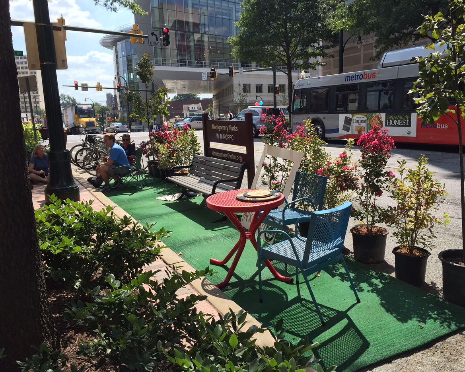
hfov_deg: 57.2
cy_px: 184
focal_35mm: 31
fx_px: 427
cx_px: 237
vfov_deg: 47.1
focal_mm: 4.15
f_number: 2.2
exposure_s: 1/1276
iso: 32
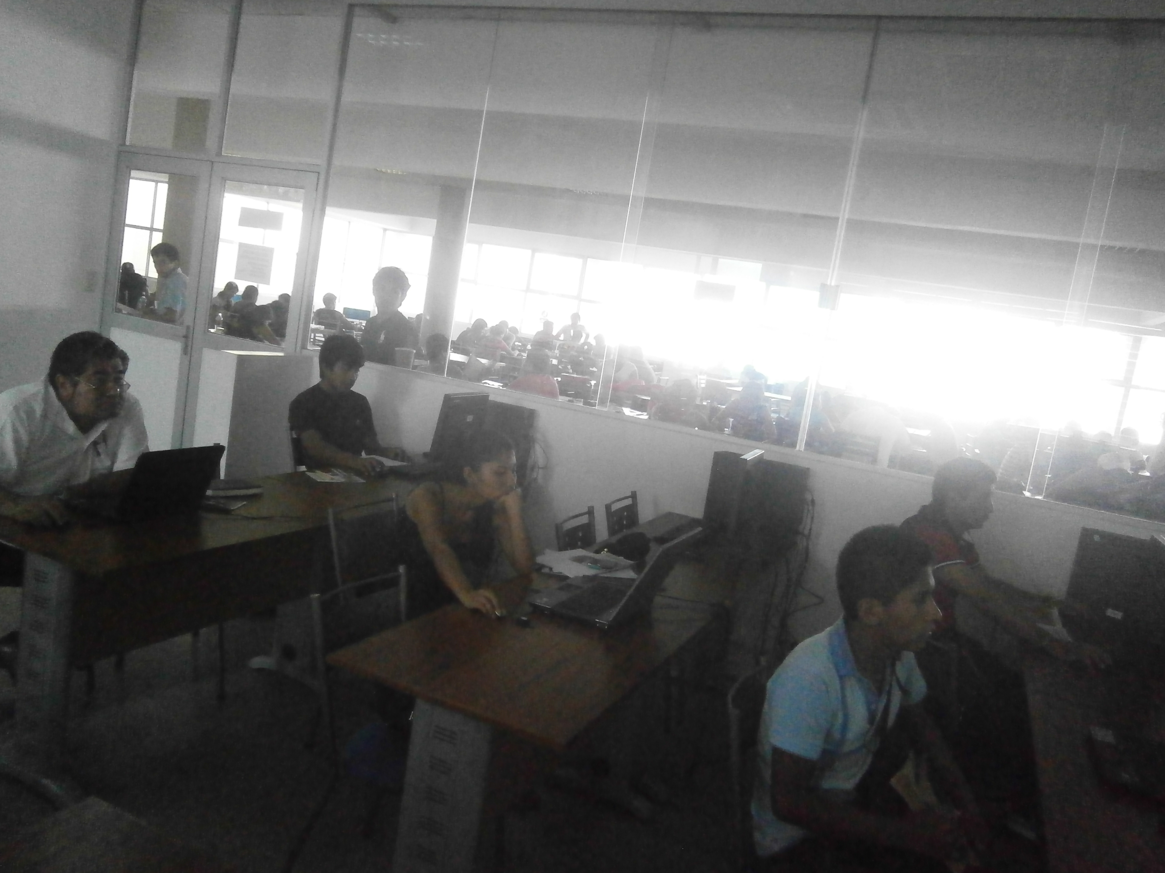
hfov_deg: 67.3
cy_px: 436
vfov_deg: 53.1
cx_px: 582
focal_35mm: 26
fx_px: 875
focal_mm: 4.7
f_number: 2.8
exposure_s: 1/500
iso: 1250
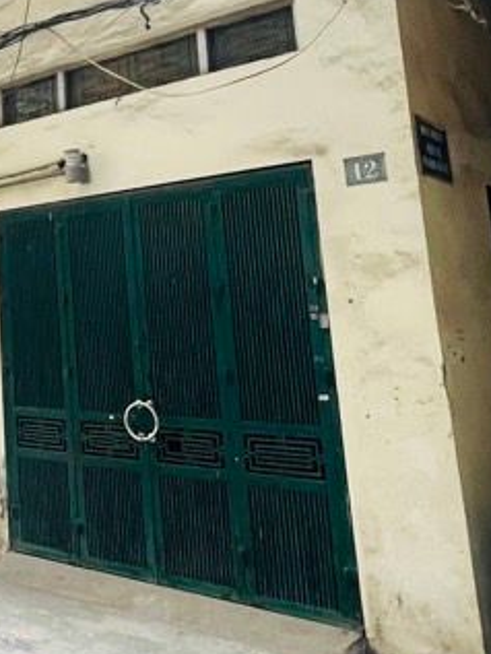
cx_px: -146
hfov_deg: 28.3
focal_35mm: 42
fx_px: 794
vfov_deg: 43.7
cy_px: 188
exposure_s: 1/60
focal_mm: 1.57
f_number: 1.8
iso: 250
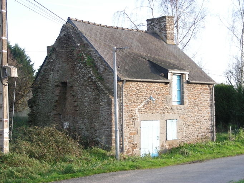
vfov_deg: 21.0
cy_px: 92
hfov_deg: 27.8
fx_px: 494
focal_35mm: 70
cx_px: 122
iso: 50
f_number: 3.5
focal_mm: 11.7
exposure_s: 1/99.5
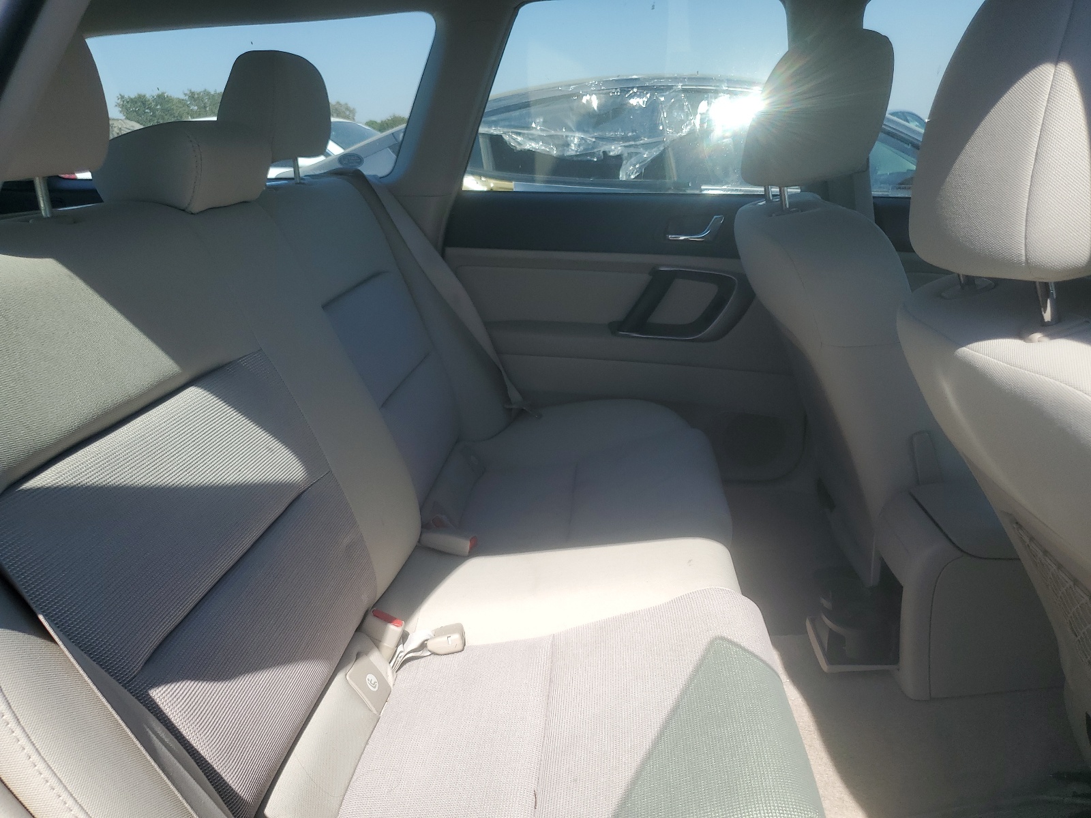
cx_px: 546
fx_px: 819
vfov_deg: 53.1
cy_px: 409
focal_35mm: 26
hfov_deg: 67.3
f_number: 1.5
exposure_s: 1/2500
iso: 50
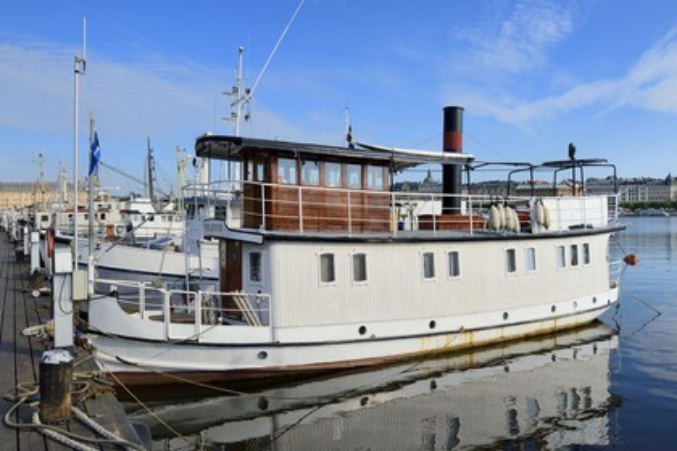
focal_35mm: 31
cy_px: 226
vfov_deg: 42.3
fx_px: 583
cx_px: 338
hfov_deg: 60.3
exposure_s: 1/200
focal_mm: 31
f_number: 14
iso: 200
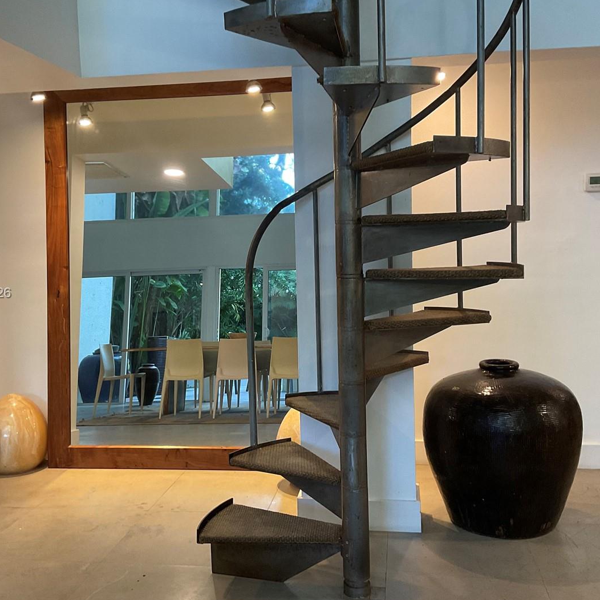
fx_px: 765
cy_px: 294
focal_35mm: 39
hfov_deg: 42.8
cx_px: 290
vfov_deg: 42.8
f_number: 1.8
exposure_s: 1/60
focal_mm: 3
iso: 100
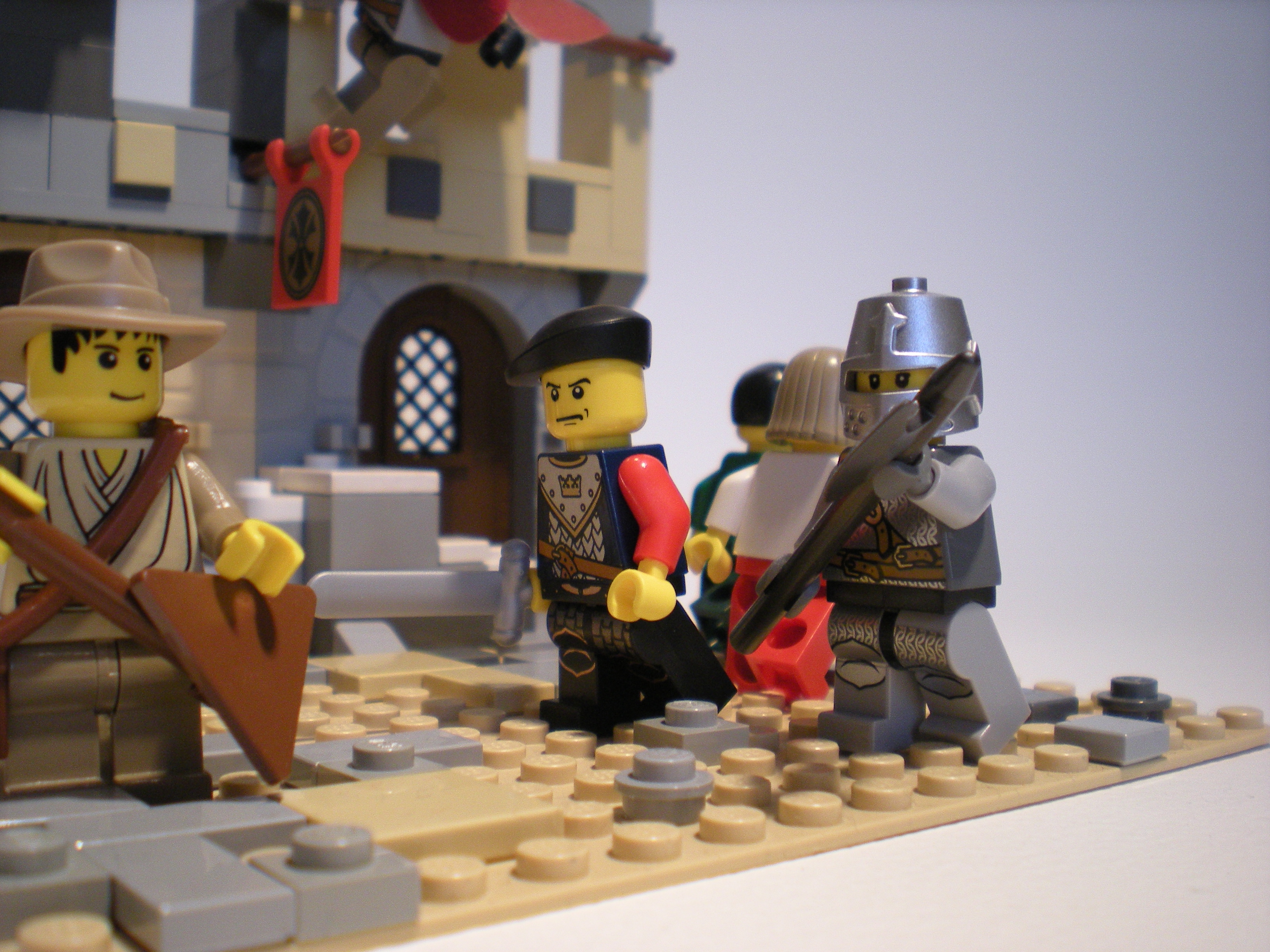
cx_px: 635
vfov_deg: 37.7
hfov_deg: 49.0
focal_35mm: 38
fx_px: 1394
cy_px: 476
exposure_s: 1/59.8
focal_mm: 6.3
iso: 165
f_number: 3.1
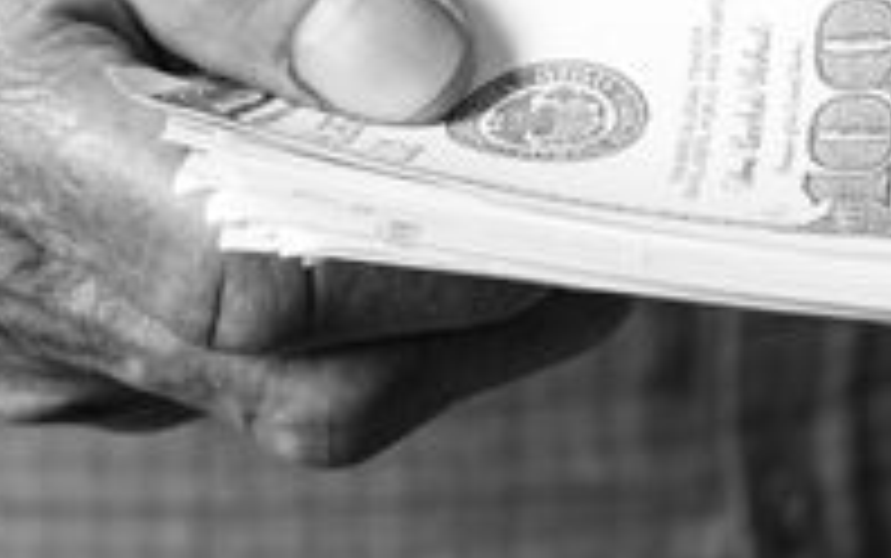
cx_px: 400
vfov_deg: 9.2
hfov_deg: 14.7
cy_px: 45
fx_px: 3450
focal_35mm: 142
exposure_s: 1/125
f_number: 11
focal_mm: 46
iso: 200
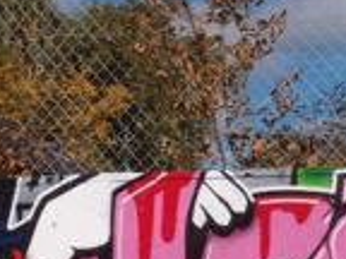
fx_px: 970
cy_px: 378
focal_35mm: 97
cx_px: 139
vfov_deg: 14.3
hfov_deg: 20.2
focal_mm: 6
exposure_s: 1/1250
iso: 250
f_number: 8
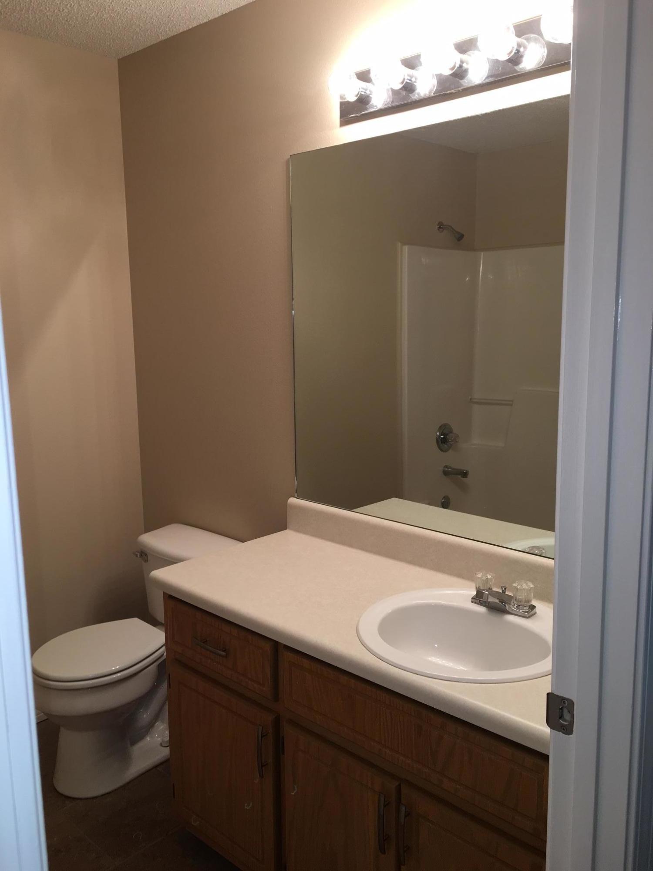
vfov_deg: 61.7
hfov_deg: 48.2
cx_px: 326
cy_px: 436
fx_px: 729
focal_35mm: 29
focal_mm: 4.15
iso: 32
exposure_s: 1/30
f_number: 2.2
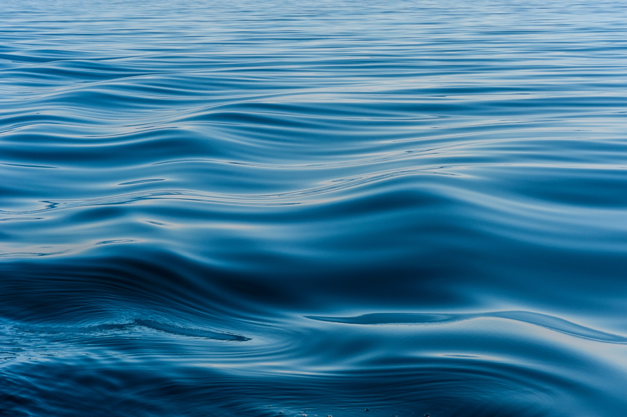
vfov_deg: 11.4
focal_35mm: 120
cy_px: 208
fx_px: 2088
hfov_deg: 17.1
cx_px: 314
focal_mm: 120
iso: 320
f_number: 13
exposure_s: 1/320
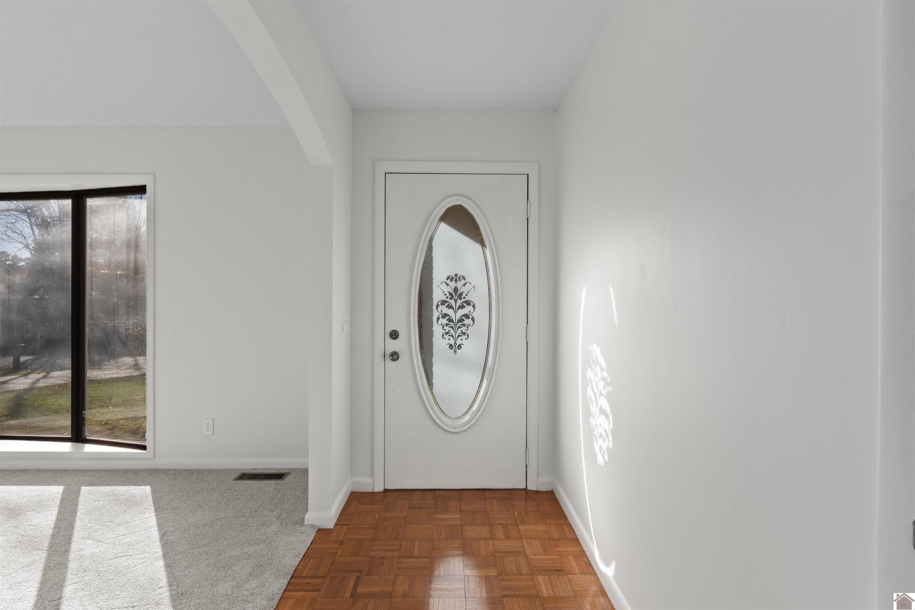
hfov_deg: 90.0
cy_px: 305
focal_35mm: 18
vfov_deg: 67.4
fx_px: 457
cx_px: 458
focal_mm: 12
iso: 320
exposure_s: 1/100
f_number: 8
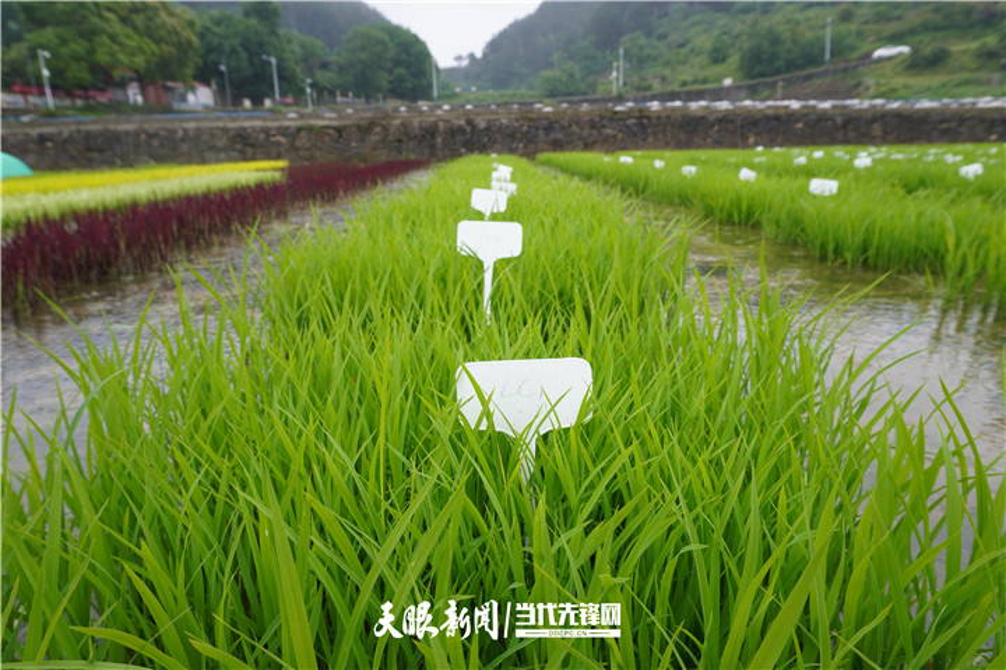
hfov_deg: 73.7
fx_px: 671
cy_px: 335
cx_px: 503
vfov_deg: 53.1
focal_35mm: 24
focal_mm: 16
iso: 100
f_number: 7.1
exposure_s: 1/100
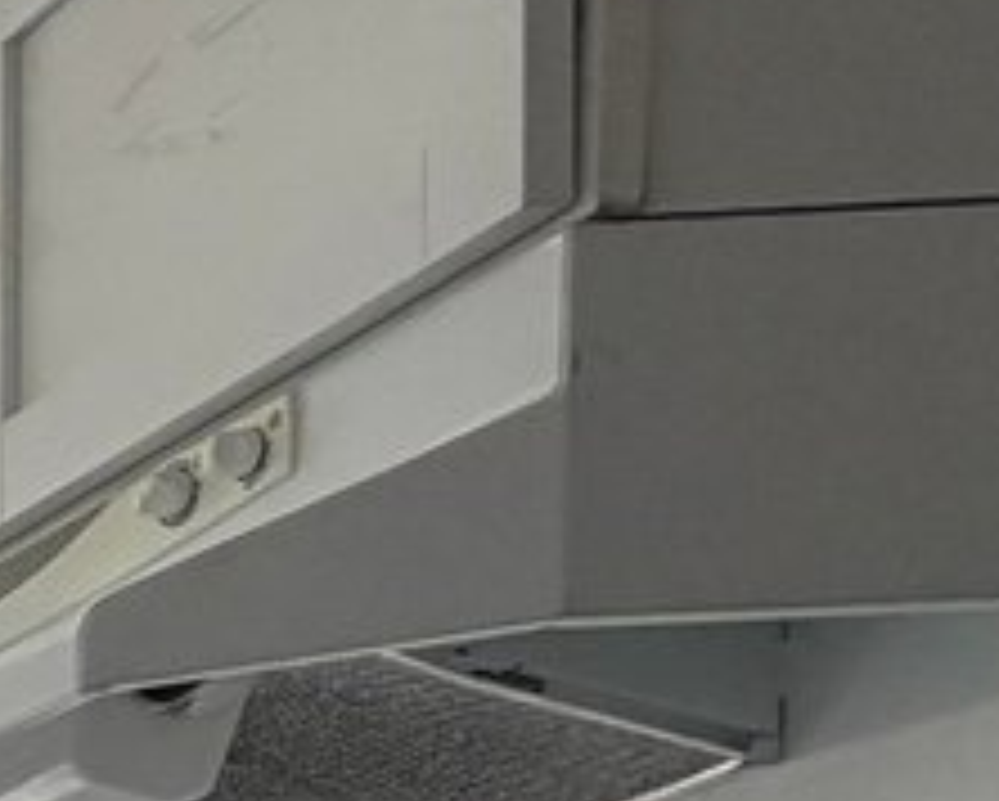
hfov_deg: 12.5
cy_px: 1766
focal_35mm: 93
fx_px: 2752
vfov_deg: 13.4
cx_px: -1757
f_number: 2.2
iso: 100
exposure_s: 1/120
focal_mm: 2.22
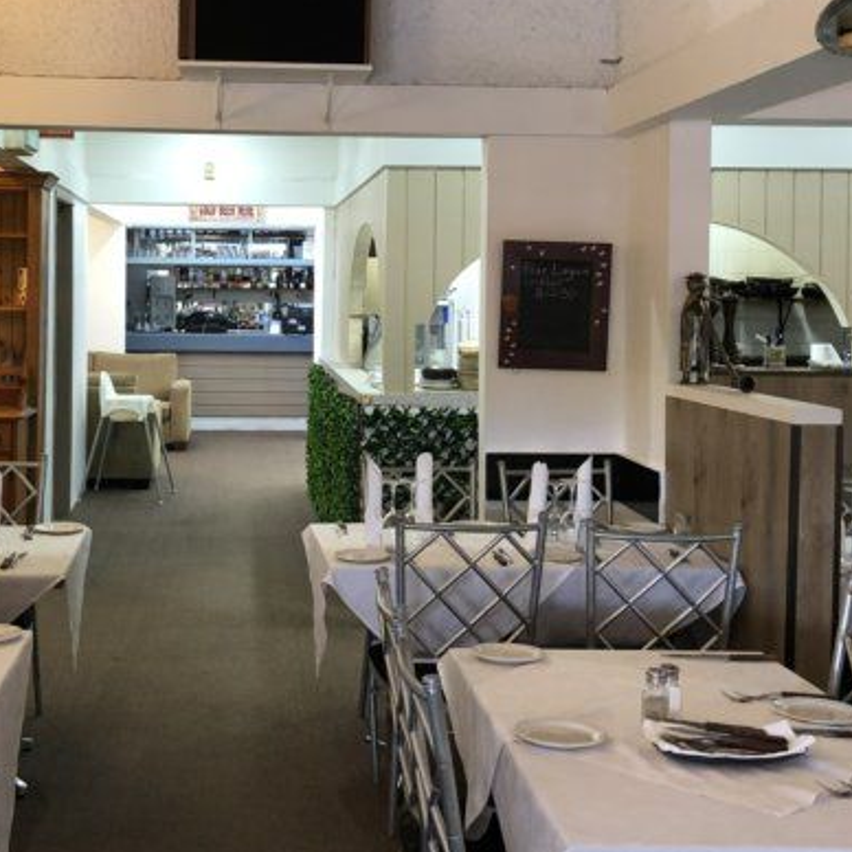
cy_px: 332
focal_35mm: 51
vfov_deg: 33.3
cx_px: 303
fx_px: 1420
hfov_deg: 33.2
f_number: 1.8
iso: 40
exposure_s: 1/17
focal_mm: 3.99
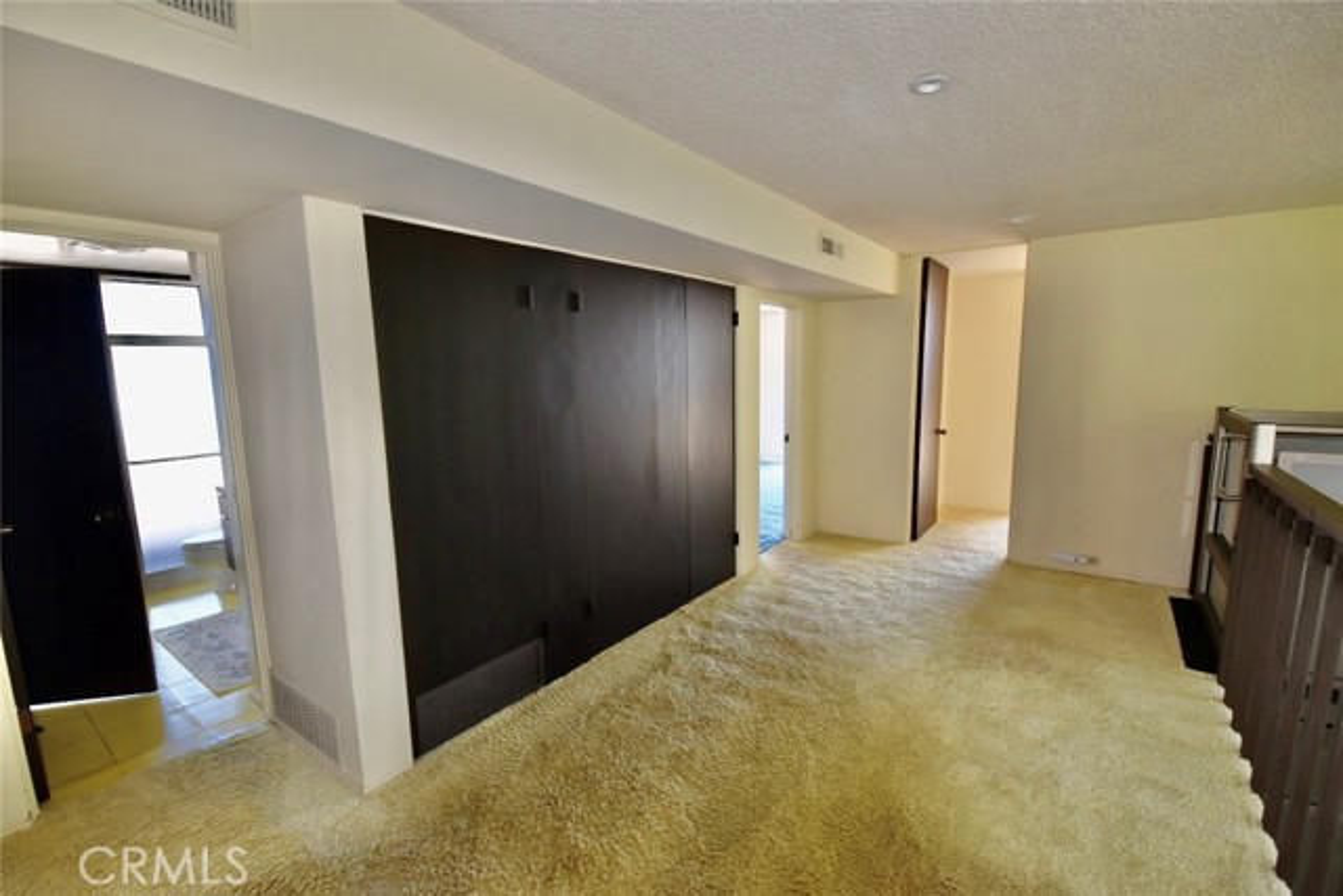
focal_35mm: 15
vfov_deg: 77.4
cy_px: 448
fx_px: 560
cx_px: 672
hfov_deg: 100.4
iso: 720
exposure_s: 1/125
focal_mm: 10
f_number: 5.6
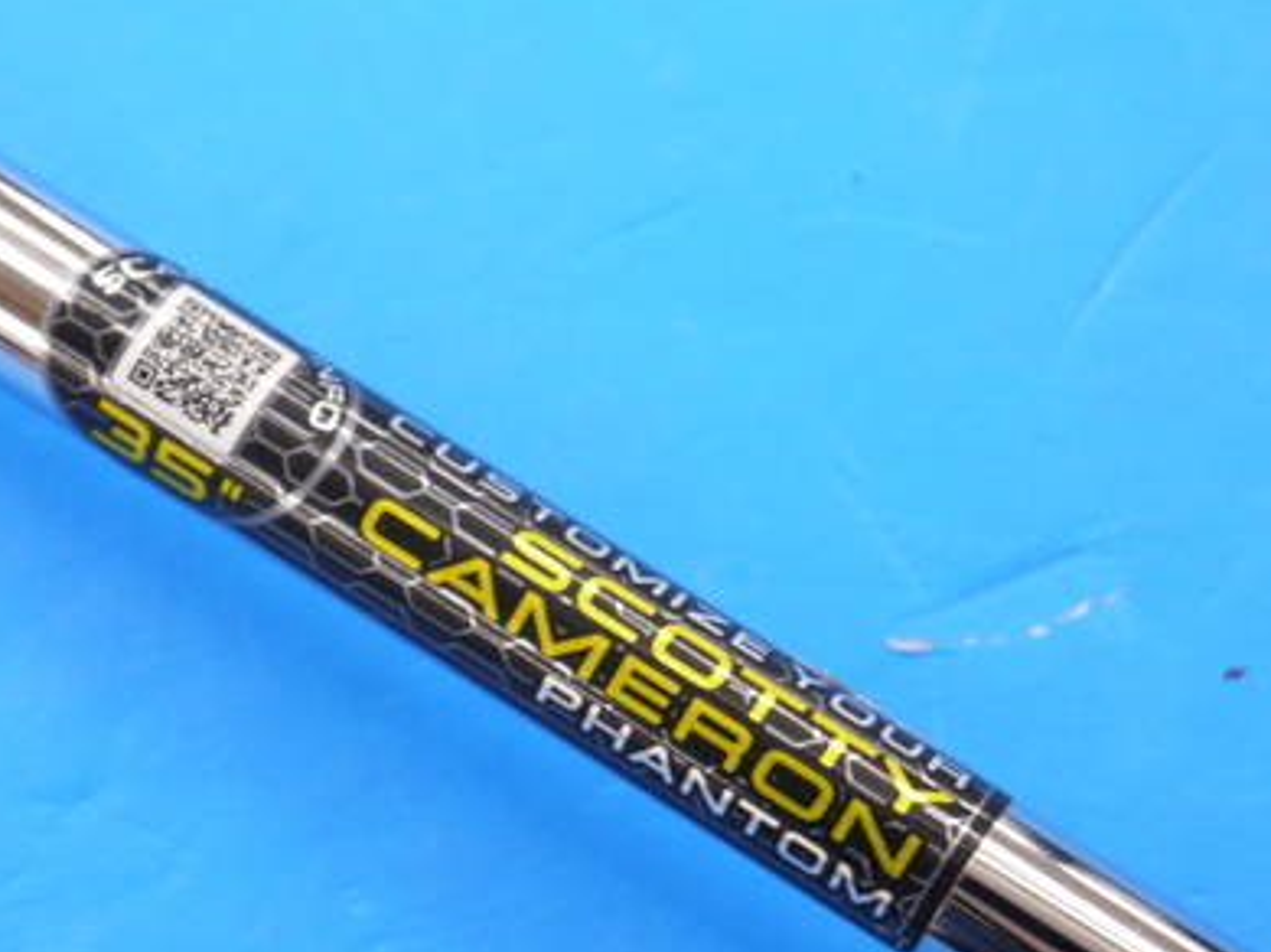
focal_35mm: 138
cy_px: 456
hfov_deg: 14.3
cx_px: 332
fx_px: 5064
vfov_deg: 10.7
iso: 640
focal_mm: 42
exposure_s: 1/80
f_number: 5.6
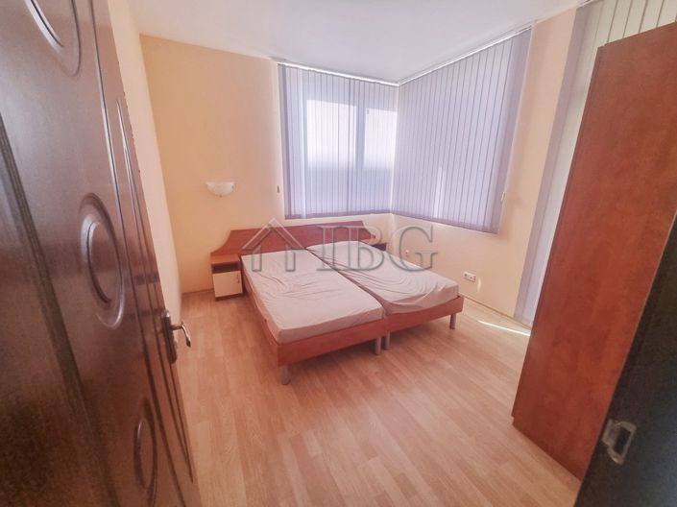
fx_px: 254
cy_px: 254
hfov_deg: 106.2
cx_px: 338
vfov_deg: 89.9
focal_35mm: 13
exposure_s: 1/50
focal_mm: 2.2
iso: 125
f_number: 2.2
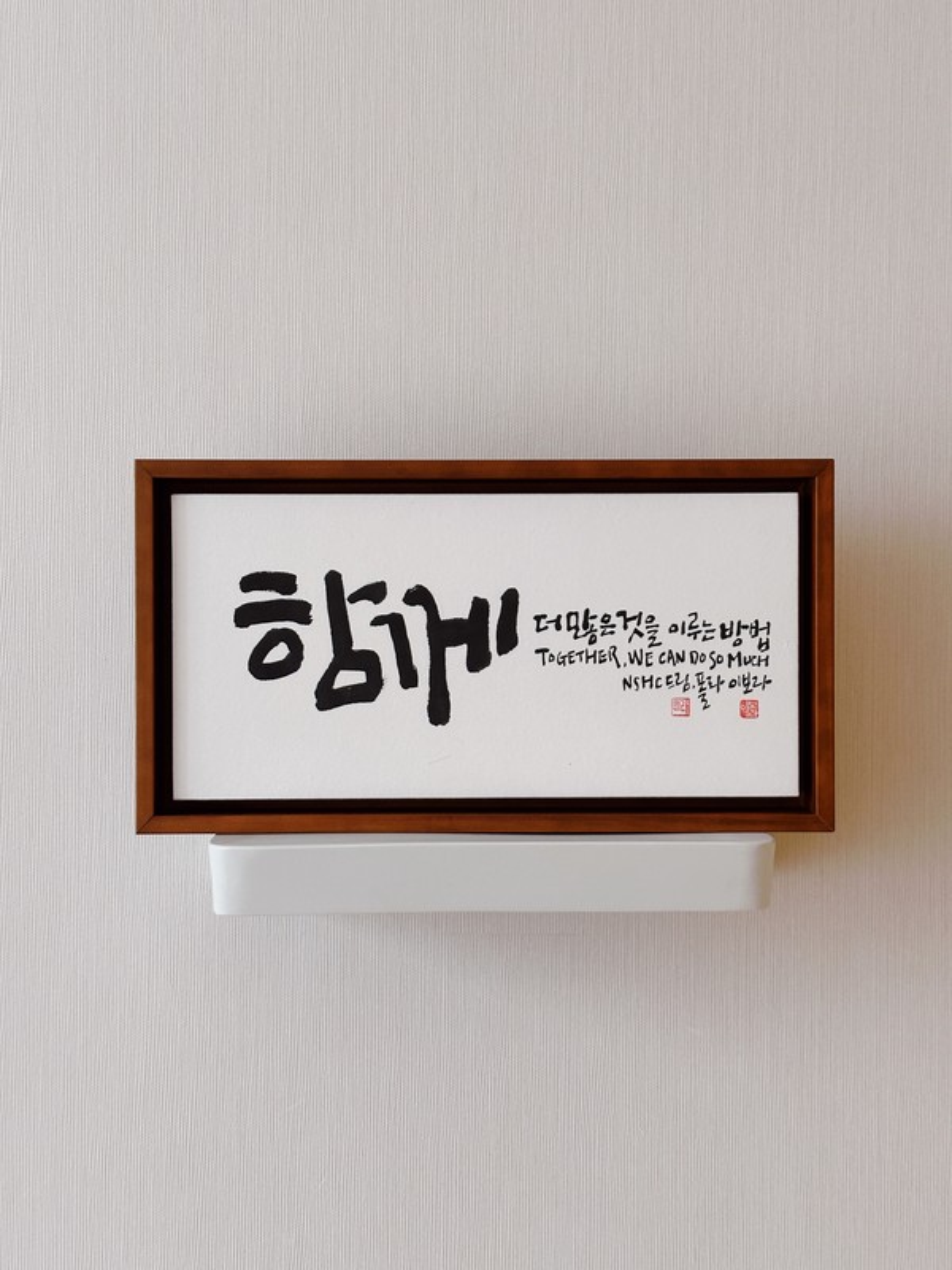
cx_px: 476
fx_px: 1760
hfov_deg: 30.3
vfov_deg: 39.7
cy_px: 635
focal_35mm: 48
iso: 125
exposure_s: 1/50
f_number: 1.78
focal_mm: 6.86
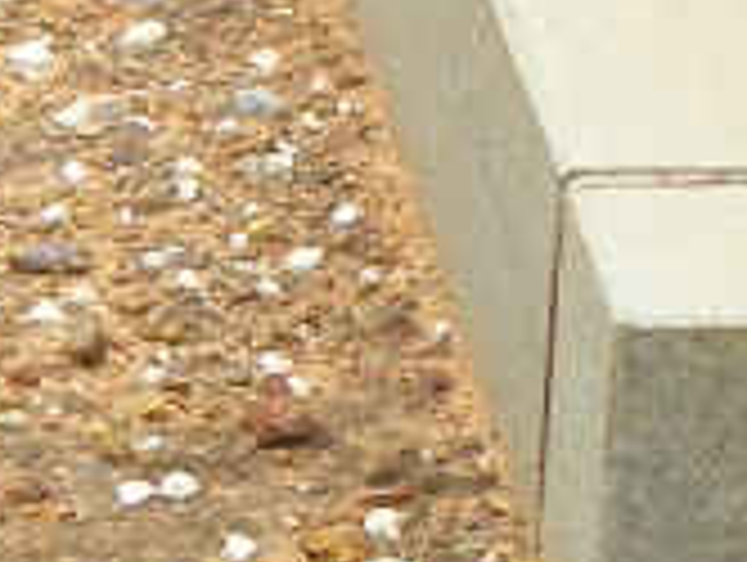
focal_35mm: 512
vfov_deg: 2.9
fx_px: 11065
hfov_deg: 3.7
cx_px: -1868
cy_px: 459
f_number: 3.5
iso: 64
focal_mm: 12.6
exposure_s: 1/160
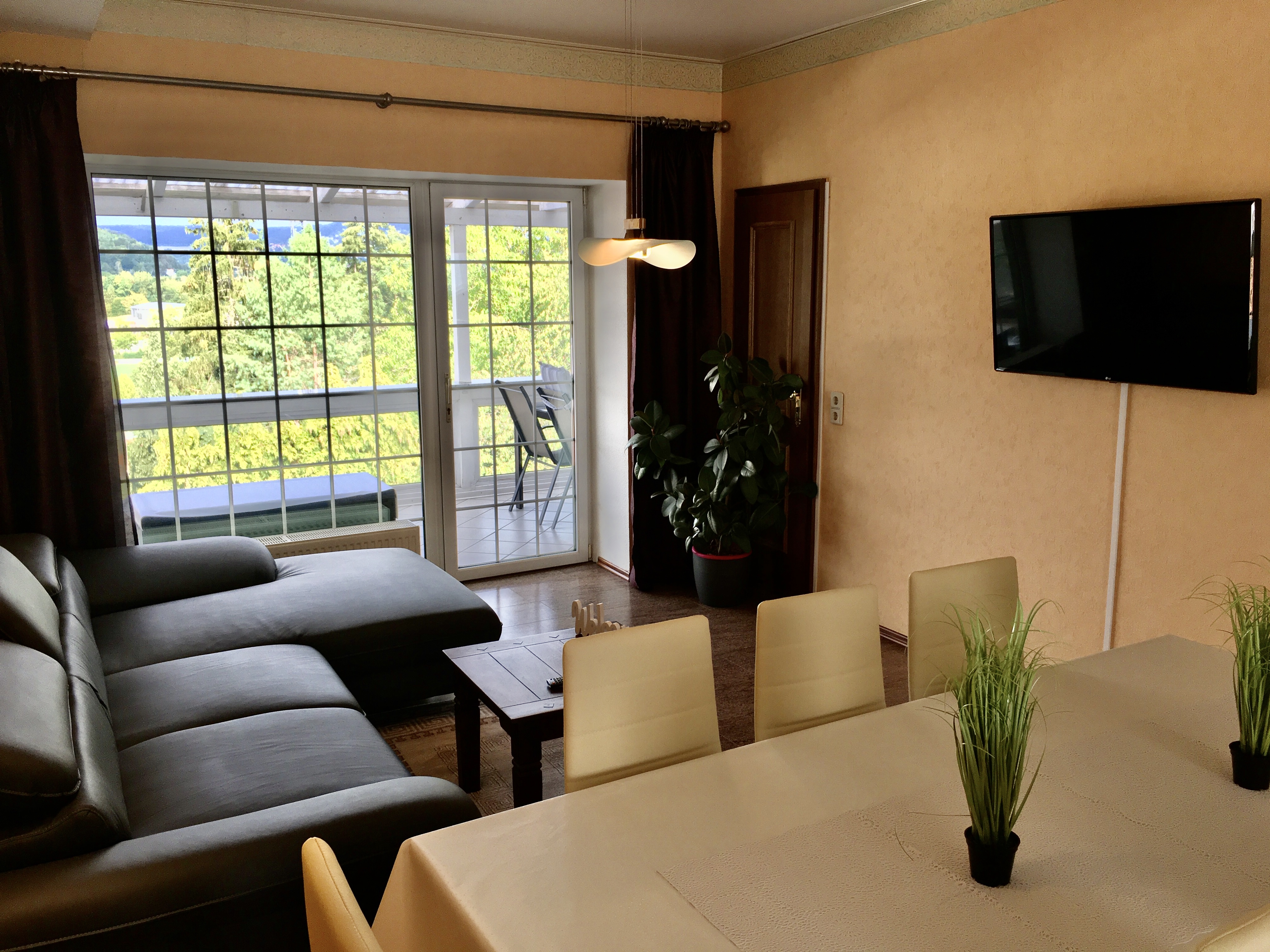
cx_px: 635
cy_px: 476
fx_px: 1064
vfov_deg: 48.2
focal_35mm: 29
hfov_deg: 61.7
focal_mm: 4.15
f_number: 2.2
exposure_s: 1/100
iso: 40
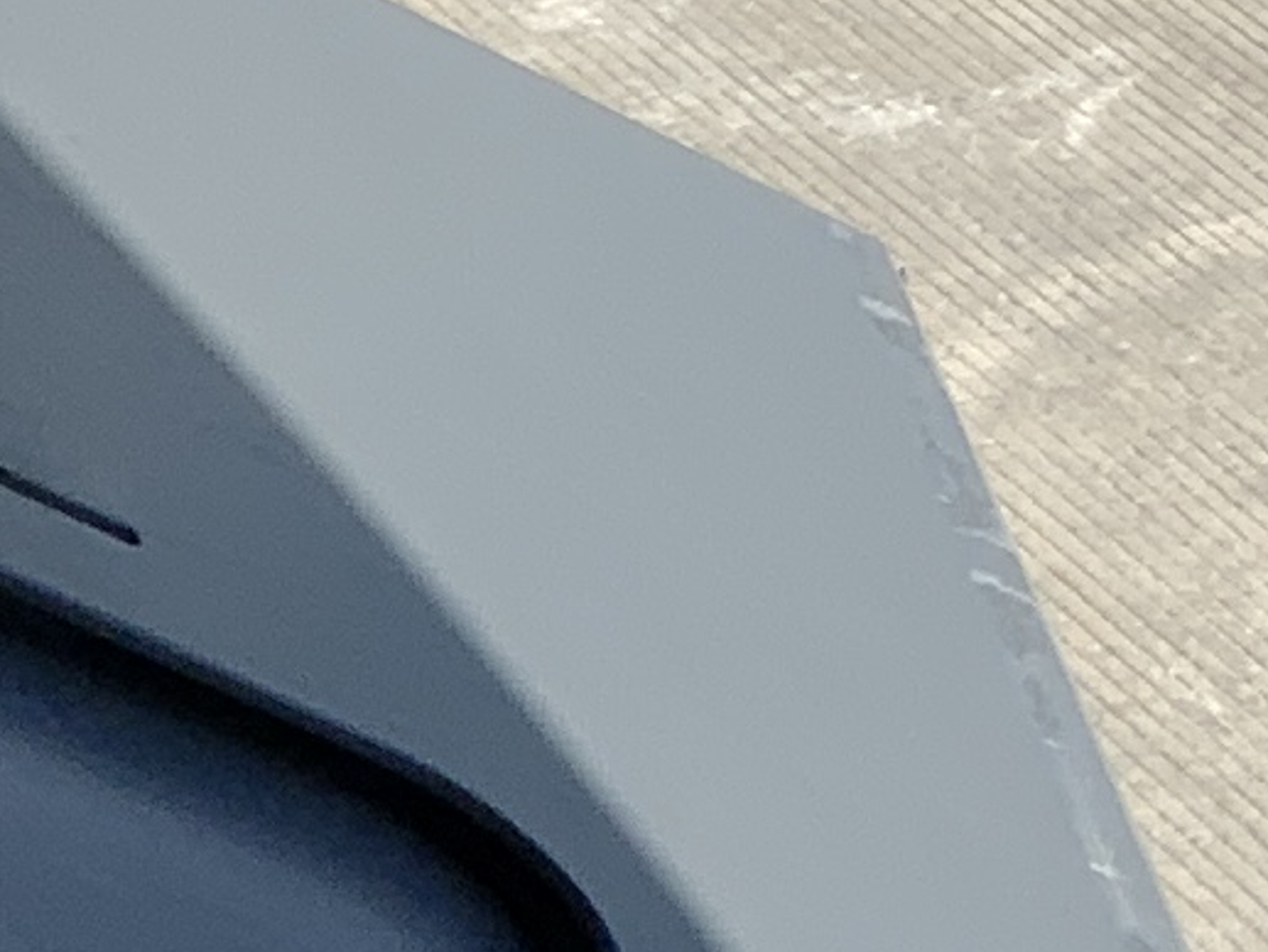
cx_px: -628
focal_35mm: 226
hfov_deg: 8.6
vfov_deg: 6.4
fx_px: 8280
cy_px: 1882
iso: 16
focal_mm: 3
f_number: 1.8
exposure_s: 1/962
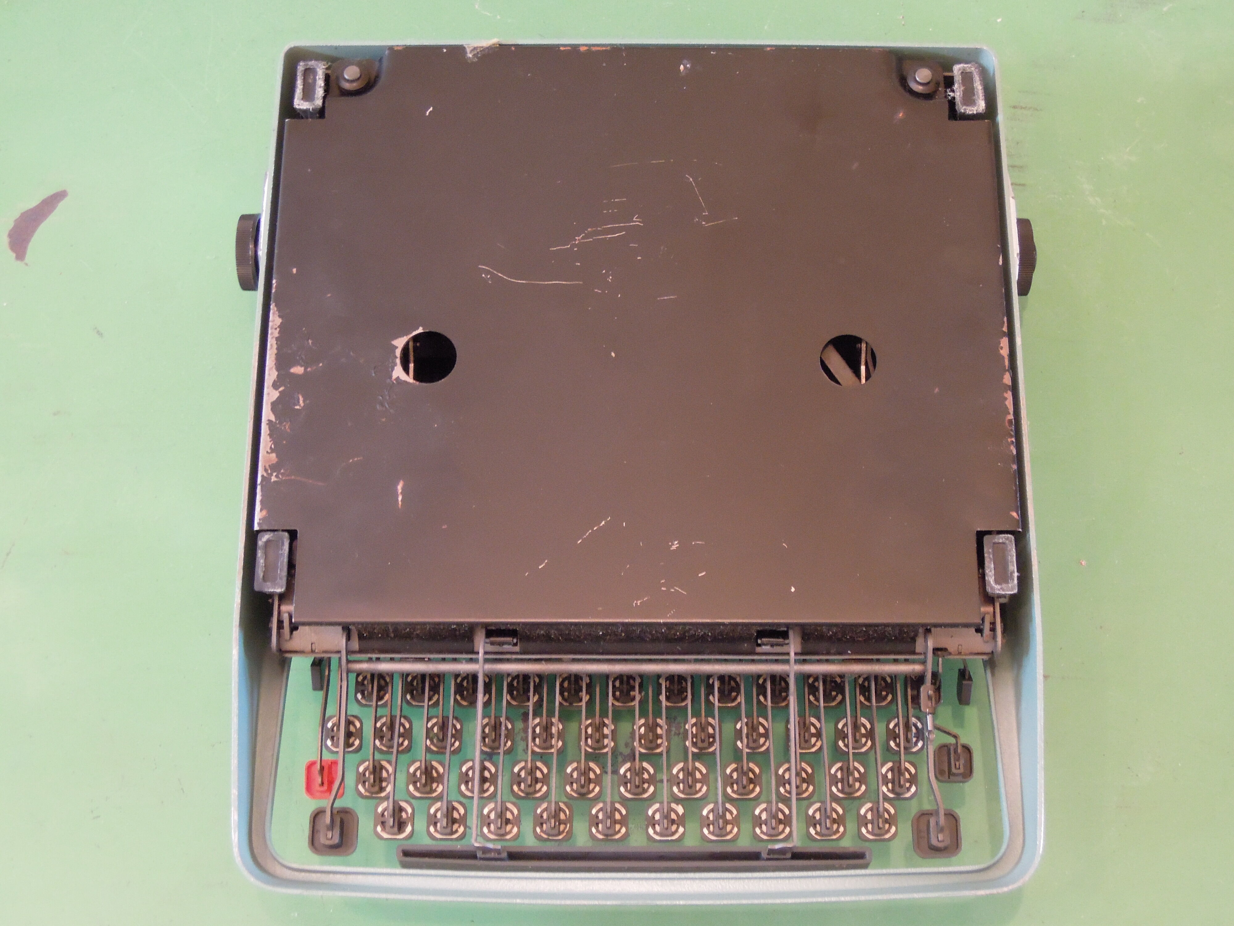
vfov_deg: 26.6
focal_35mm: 55
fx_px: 1961
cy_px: 463
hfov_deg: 34.9
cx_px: 617
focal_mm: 9.9
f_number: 3.5
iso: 800
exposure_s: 1/6
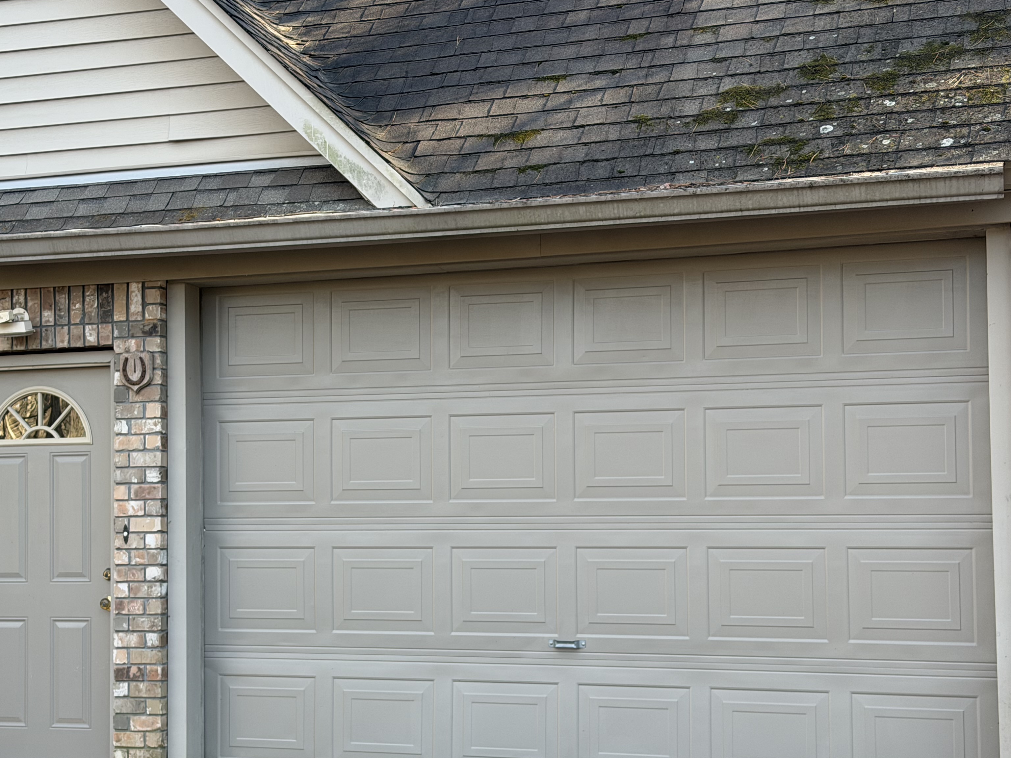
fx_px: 1840
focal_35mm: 63
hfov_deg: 30.6
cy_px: 442
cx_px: 374
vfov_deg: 23.3
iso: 50
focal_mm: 6.76
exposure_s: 1/178
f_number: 1.78
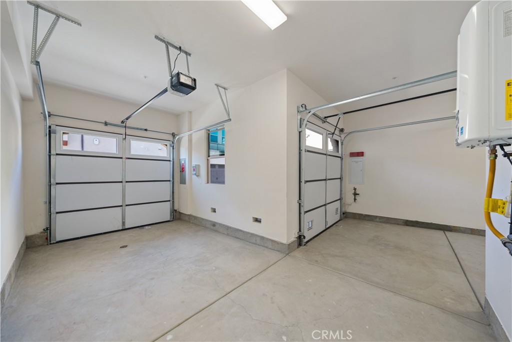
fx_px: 171
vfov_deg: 90.0
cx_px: 256
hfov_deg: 112.6
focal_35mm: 12
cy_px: 171
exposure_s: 1/10
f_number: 8
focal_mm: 12
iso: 800
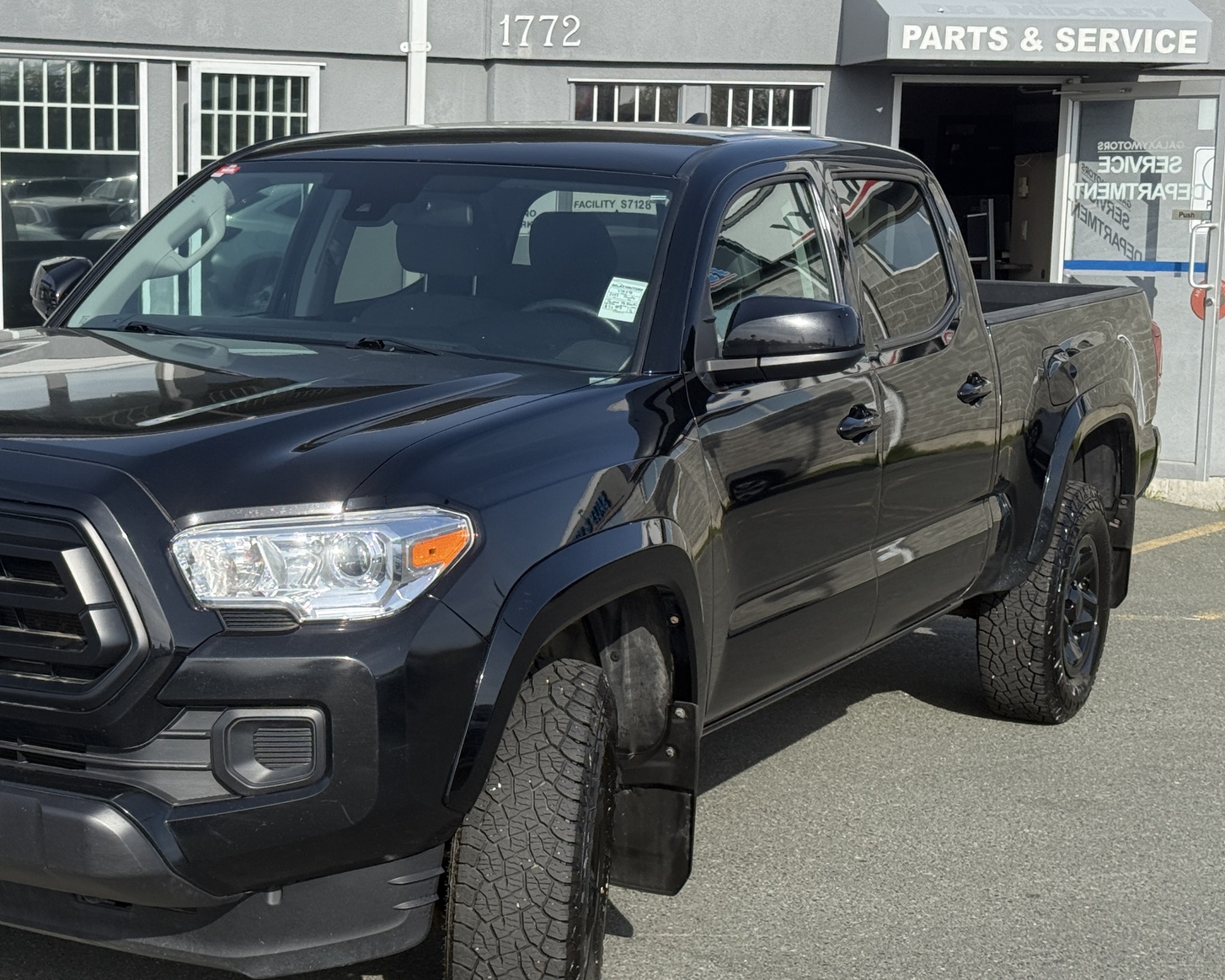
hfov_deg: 28.5
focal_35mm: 66
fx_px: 2393
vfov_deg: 23.1
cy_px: 518
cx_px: 399
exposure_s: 1/3226
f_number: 1.78
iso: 64
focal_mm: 6.76
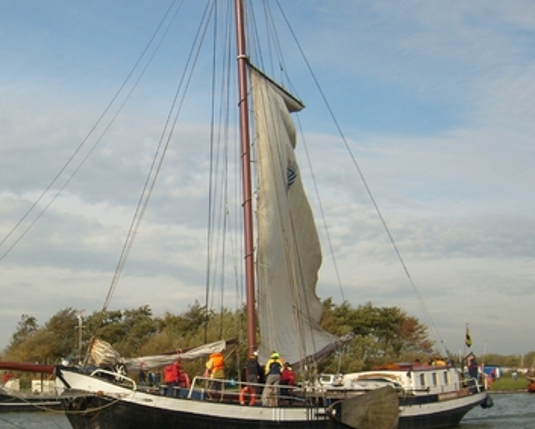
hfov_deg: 32.2
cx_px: 183
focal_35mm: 58
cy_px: 306
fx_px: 919
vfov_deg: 26.0
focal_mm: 5.8
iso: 80
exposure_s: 1/350
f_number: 7.1
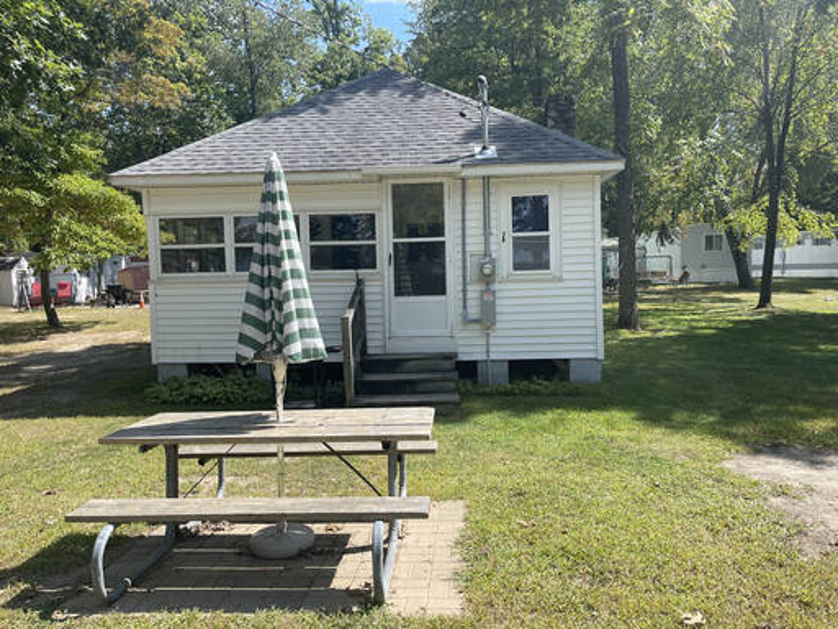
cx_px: 419
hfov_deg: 67.3
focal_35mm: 26
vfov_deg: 53.1
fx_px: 629
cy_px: 314
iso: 50
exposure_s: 1/2545
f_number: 1.6
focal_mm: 5.1
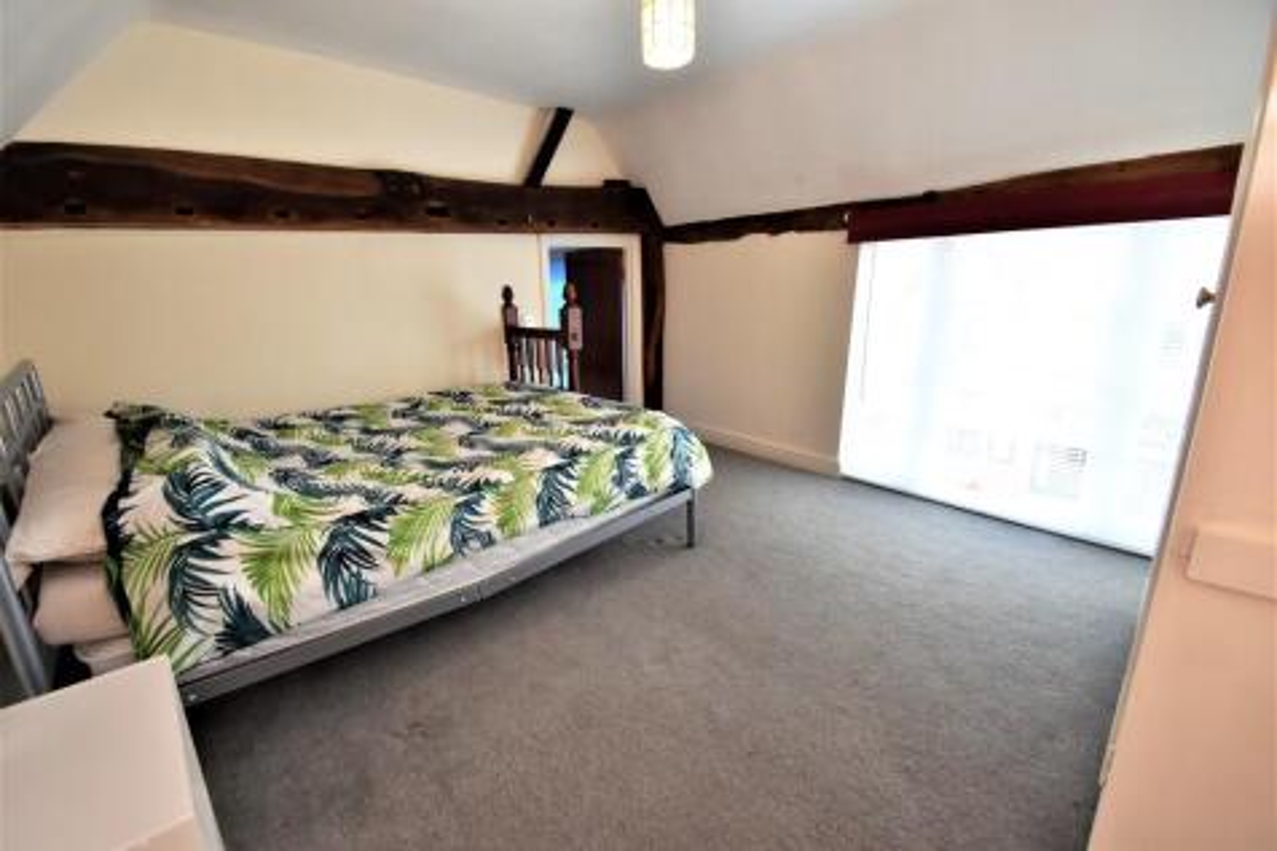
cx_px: 638
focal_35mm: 15
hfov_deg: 100.4
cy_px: 426
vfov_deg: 77.3
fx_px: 532
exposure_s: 1/125
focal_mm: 10
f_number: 5.6
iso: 640
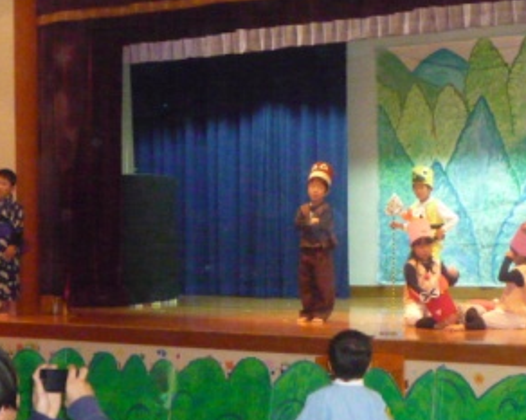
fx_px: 1260
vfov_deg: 18.9
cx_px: 268
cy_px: 231
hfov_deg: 23.6
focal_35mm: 81
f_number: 3.4
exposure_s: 1/30
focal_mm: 5.3
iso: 1000
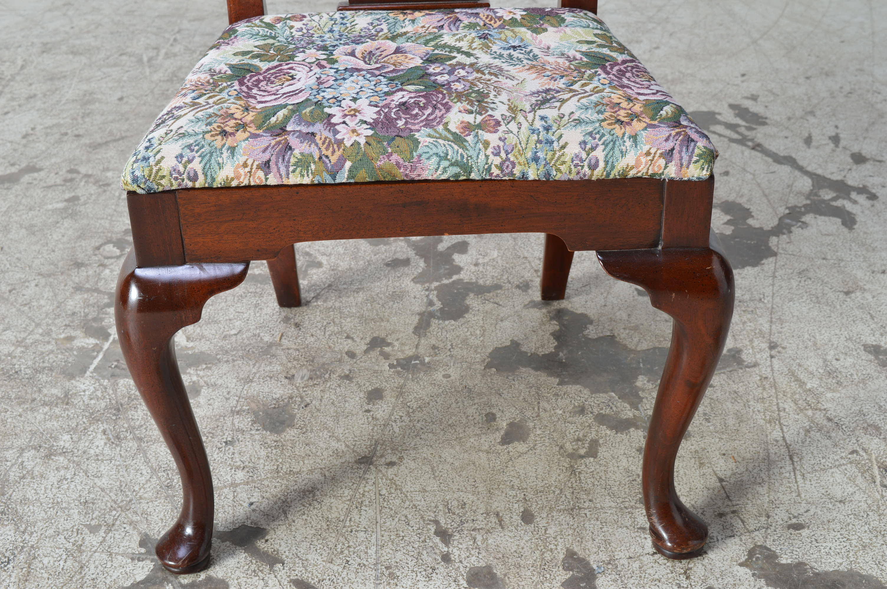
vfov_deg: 23.7
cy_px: 294
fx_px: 1403
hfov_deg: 35.1
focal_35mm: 57
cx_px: 444
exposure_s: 1/160
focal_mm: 38
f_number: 9
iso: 100
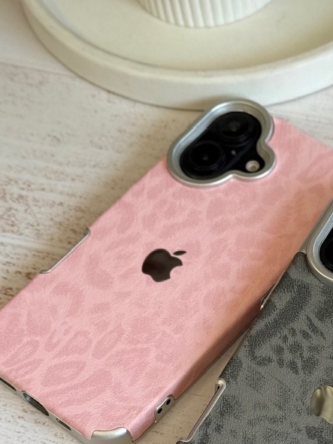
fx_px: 1334
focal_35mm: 104
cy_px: 398
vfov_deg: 18.6
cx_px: 316
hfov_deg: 14.1
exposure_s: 1/242
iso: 125
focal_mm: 6.76
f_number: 1.78
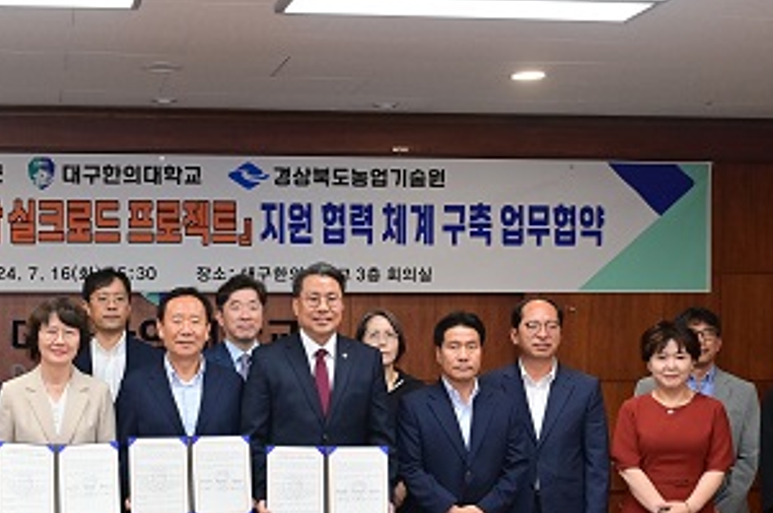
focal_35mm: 66
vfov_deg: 20.5
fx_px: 1416
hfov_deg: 30.0
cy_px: 362
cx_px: 187
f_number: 5
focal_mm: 31
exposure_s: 1/125
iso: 1600
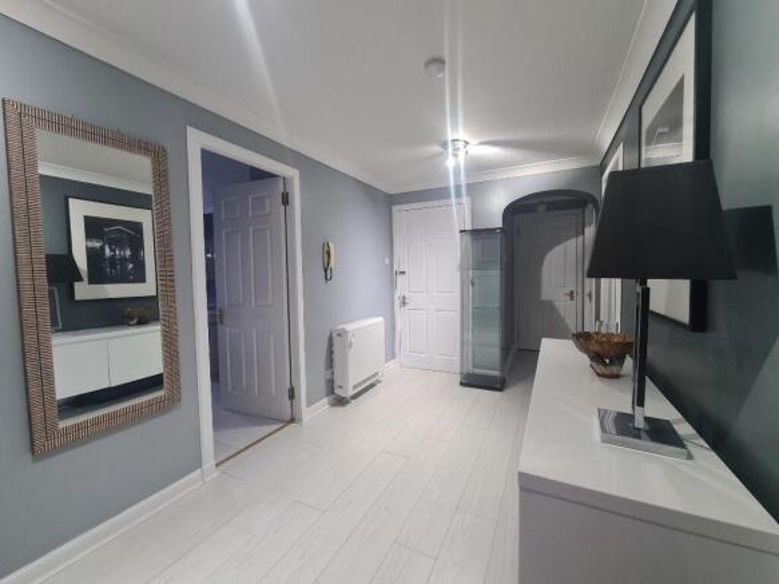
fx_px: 292
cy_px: 292
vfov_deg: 89.9
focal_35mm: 13
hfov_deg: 106.2
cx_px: 390
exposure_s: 1/33
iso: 320
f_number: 2.2
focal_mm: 2.2
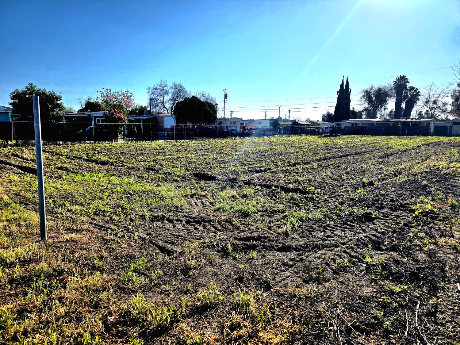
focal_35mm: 23
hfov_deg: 73.9
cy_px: 172
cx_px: 230
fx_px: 306
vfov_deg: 58.9
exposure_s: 1/10000
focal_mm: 6.3
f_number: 1.7
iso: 80
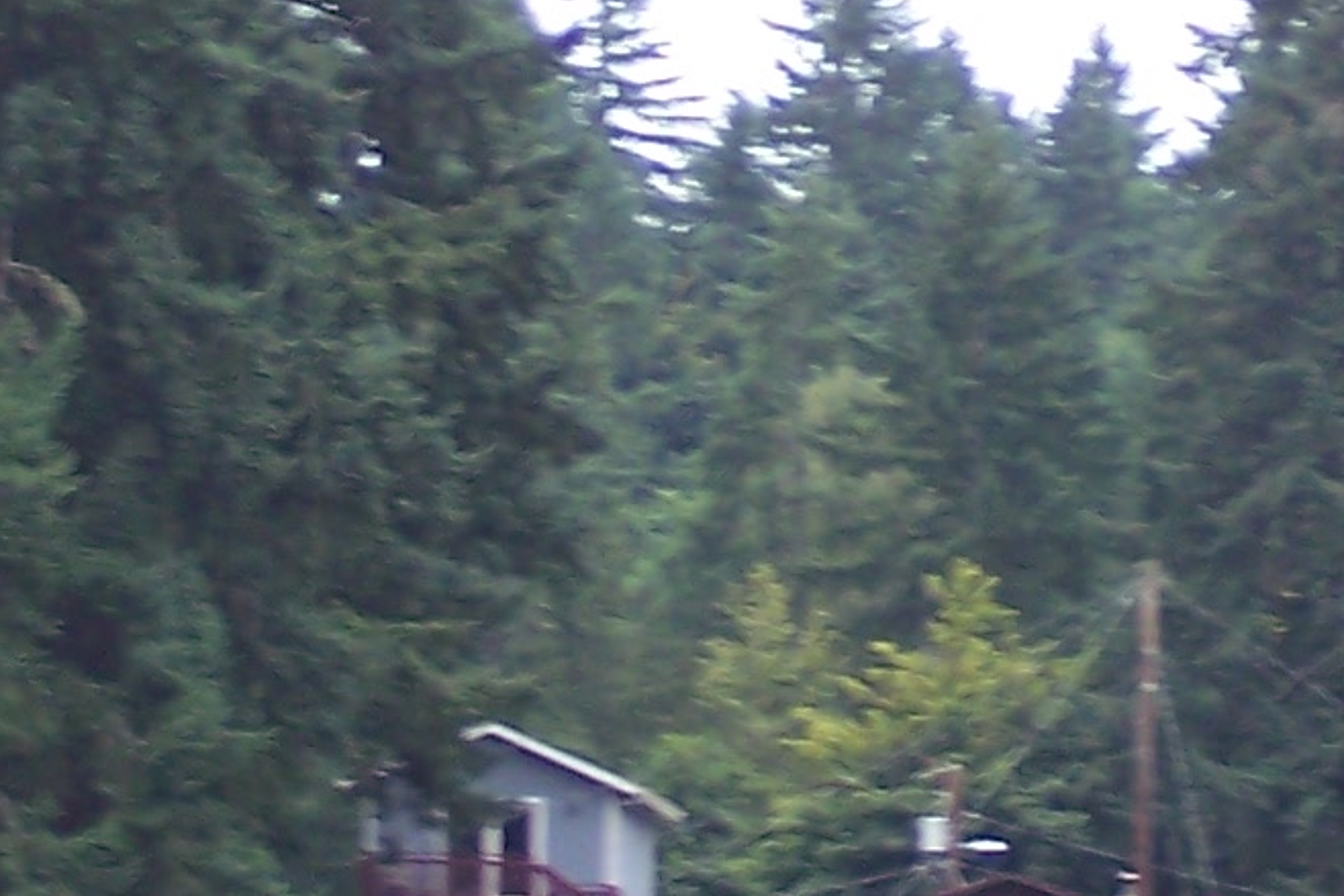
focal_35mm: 335
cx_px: 1544
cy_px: -639
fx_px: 12509
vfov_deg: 4.1
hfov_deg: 6.1
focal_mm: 11.5
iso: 64
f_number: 3.2
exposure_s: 1/200
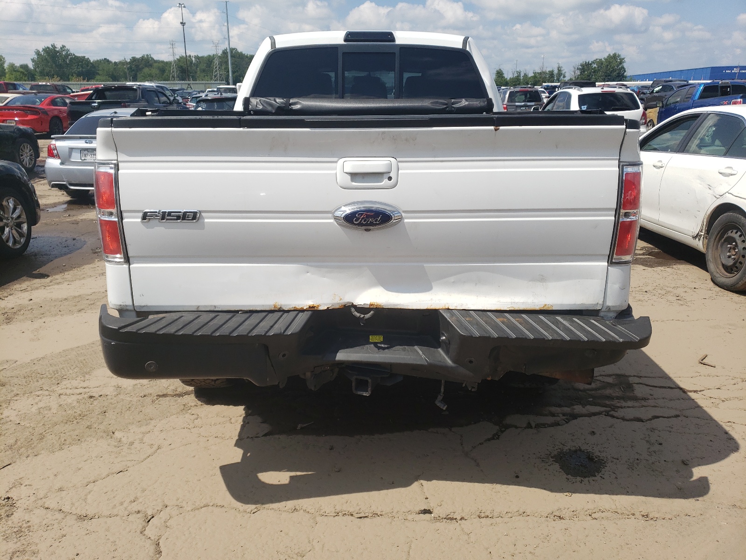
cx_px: 373
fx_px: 560
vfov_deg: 53.1
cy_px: 280
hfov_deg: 67.3
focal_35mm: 26
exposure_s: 1/5000
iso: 50
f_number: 1.5
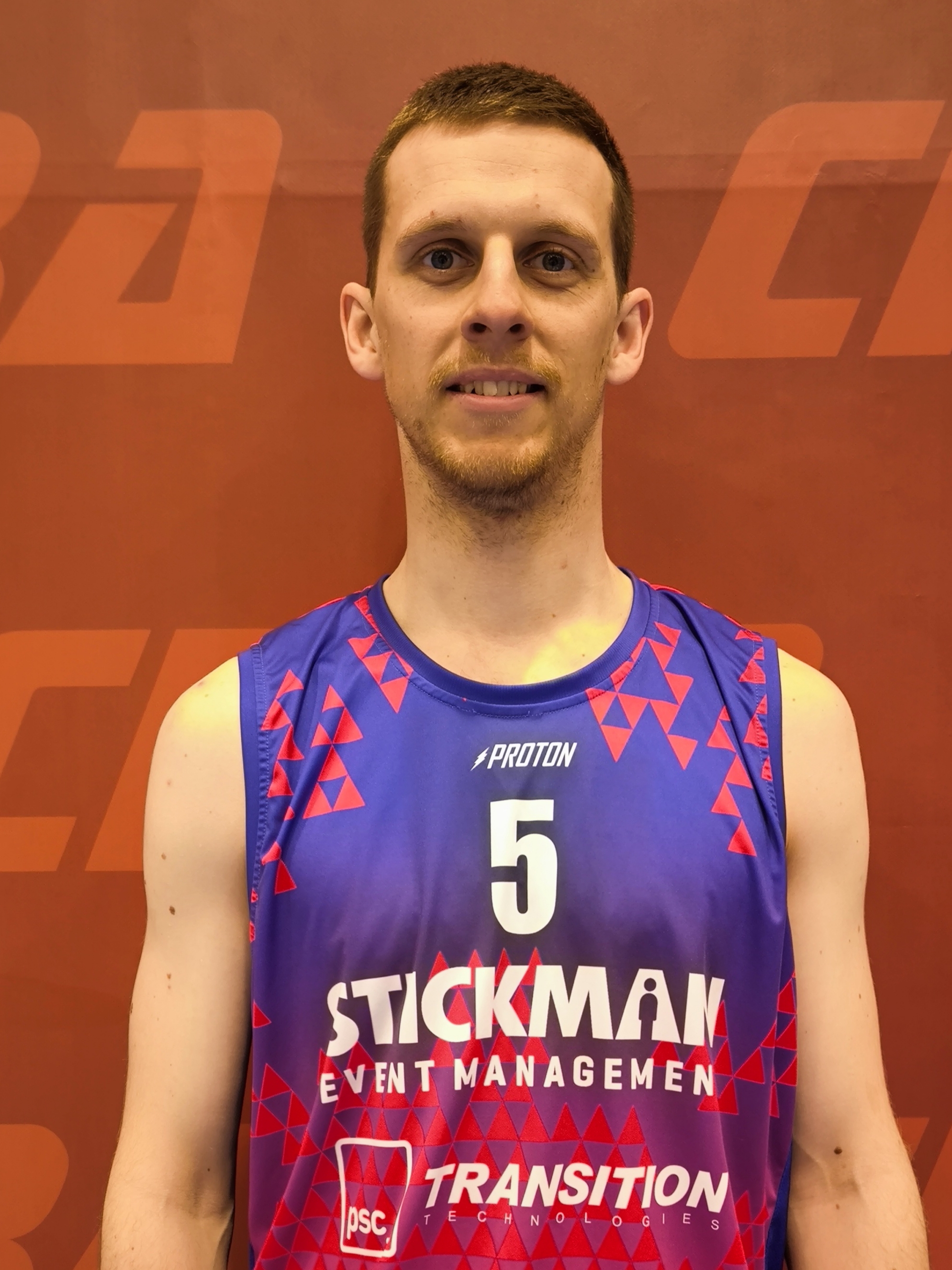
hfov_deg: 49.7
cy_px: 635
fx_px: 1027
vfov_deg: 63.4
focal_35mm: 28
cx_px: 476
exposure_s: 1/50
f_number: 1.9
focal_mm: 6.92
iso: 250
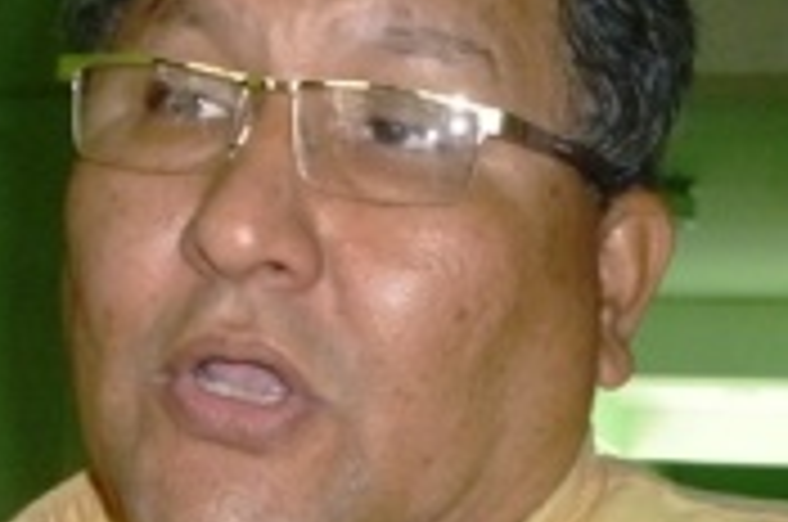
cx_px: 261
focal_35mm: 96
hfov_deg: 21.2
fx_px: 2097
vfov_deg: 14.1
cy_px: 459
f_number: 3.5
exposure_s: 1/60
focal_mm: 6.4
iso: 400
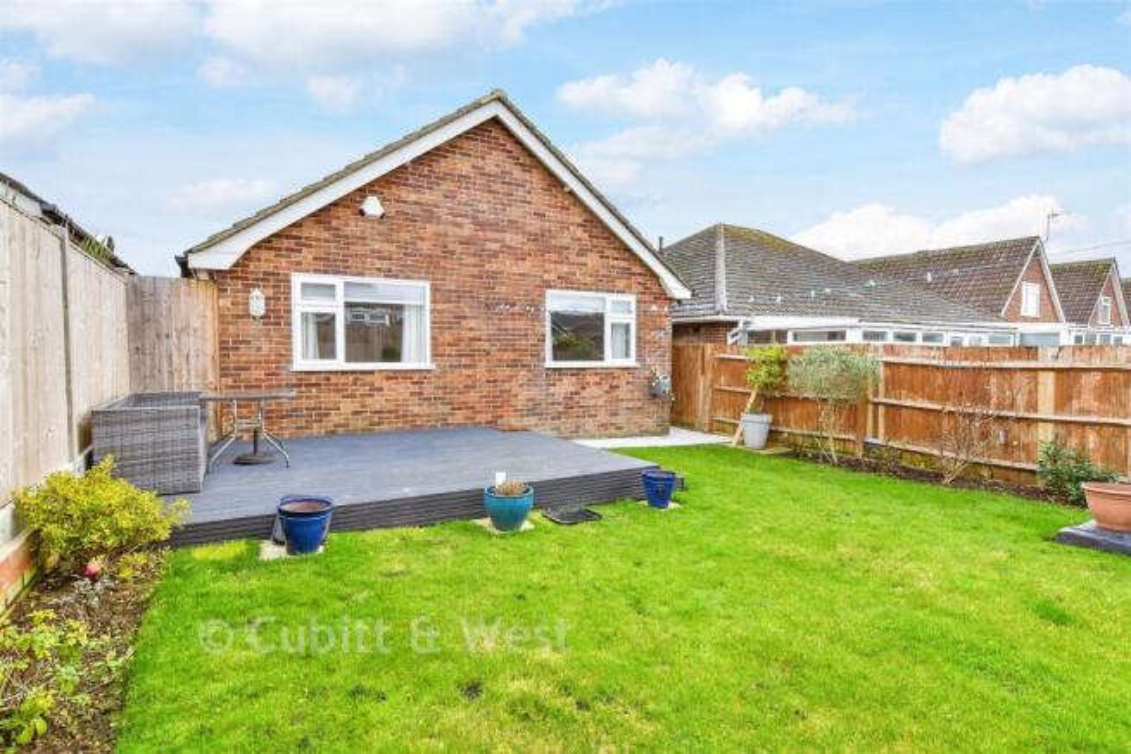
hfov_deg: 90.0
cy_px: 377
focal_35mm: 18
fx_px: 566
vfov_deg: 67.4
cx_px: 566
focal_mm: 12
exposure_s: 1/125
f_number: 8
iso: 200
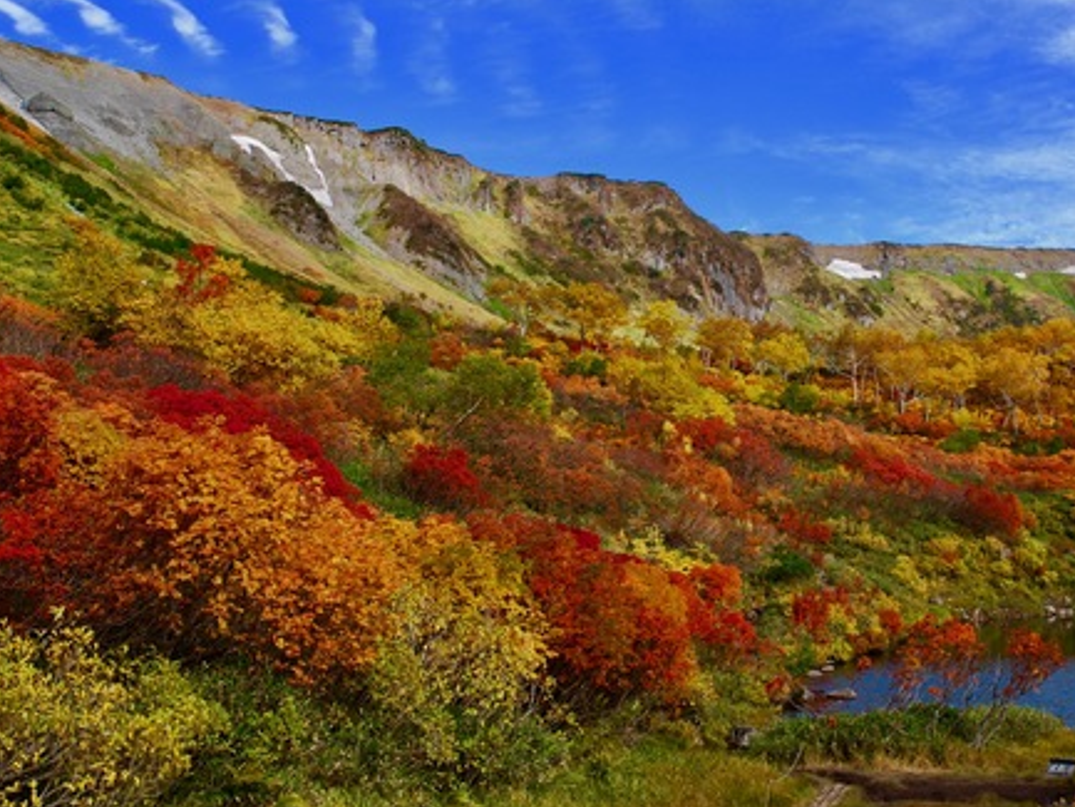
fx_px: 1367
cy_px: 356
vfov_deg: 32.9
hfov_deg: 42.6
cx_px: 680
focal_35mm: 44
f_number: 6.3
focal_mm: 22
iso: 100
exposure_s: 1/160
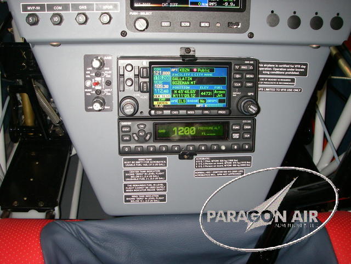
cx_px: 176
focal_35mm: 38
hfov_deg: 49.0
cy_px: 132
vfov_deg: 37.7
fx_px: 385
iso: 200
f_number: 3.3
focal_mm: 6.3
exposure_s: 1/40
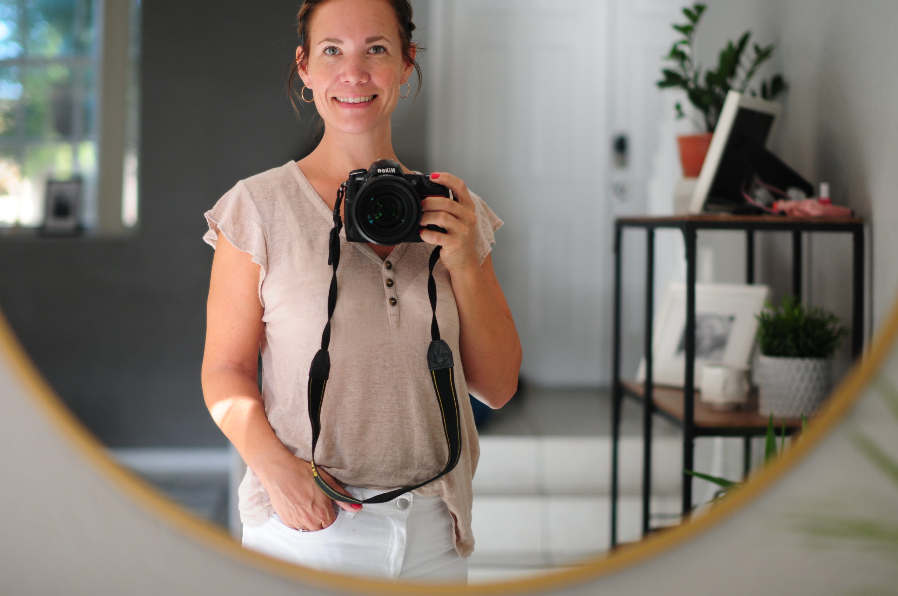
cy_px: 298
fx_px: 1868
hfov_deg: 27.0
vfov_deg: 18.1
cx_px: 449
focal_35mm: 75
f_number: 1.4
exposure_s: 1/640
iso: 200
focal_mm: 50
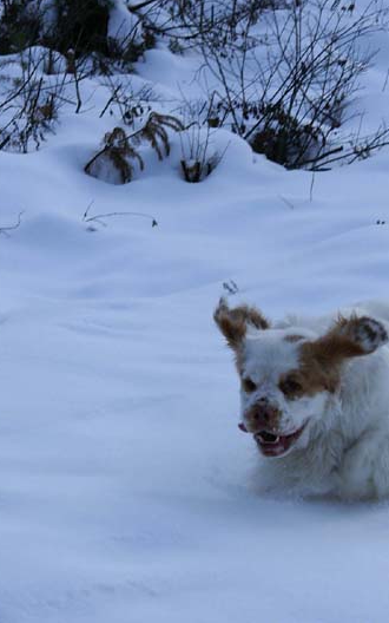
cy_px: 310
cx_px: 246
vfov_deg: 12.9
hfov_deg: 8.1
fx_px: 2748
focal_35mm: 162
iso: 100
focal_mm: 70
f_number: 9
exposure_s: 1/250
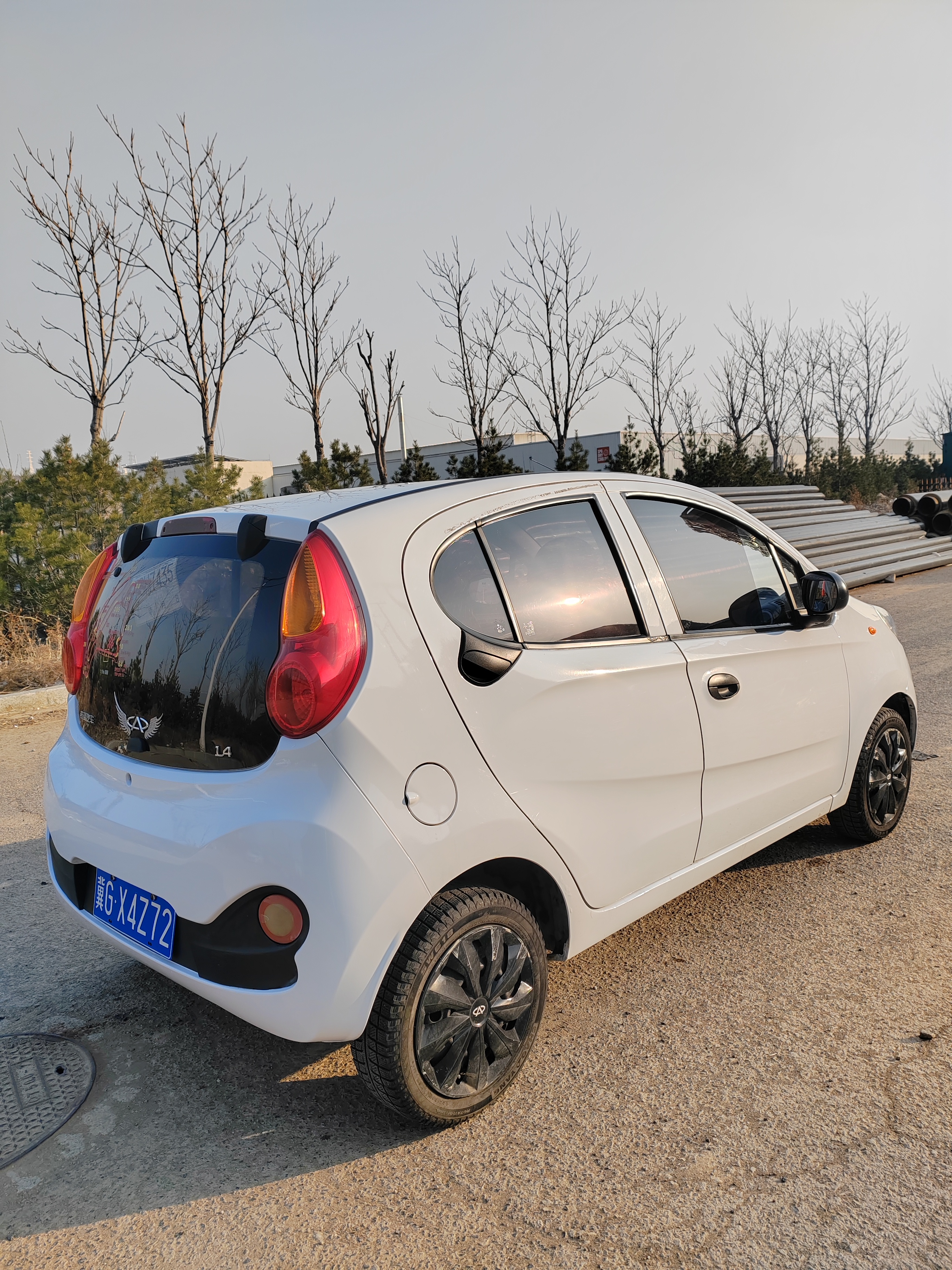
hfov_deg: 51.4
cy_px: 635
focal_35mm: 27
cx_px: 476
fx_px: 990
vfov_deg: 65.3
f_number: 1.8
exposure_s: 1/570
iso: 100
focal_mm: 6.14
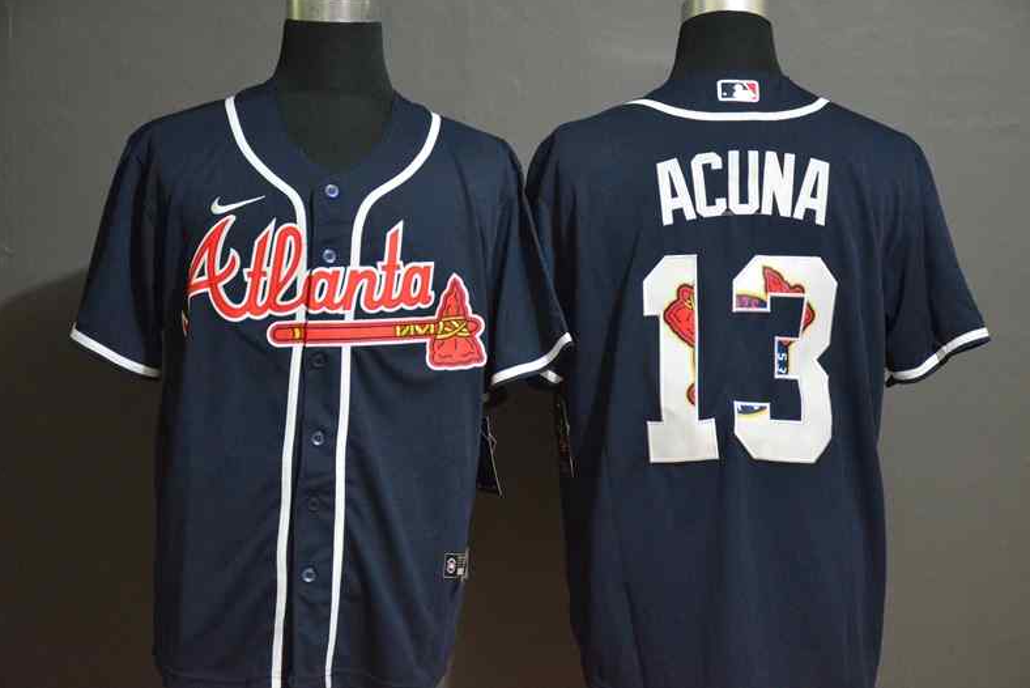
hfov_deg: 25.7
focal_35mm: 79
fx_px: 2261
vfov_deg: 17.3
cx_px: 518
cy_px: 343
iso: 4000
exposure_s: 1/15
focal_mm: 52
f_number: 4.8
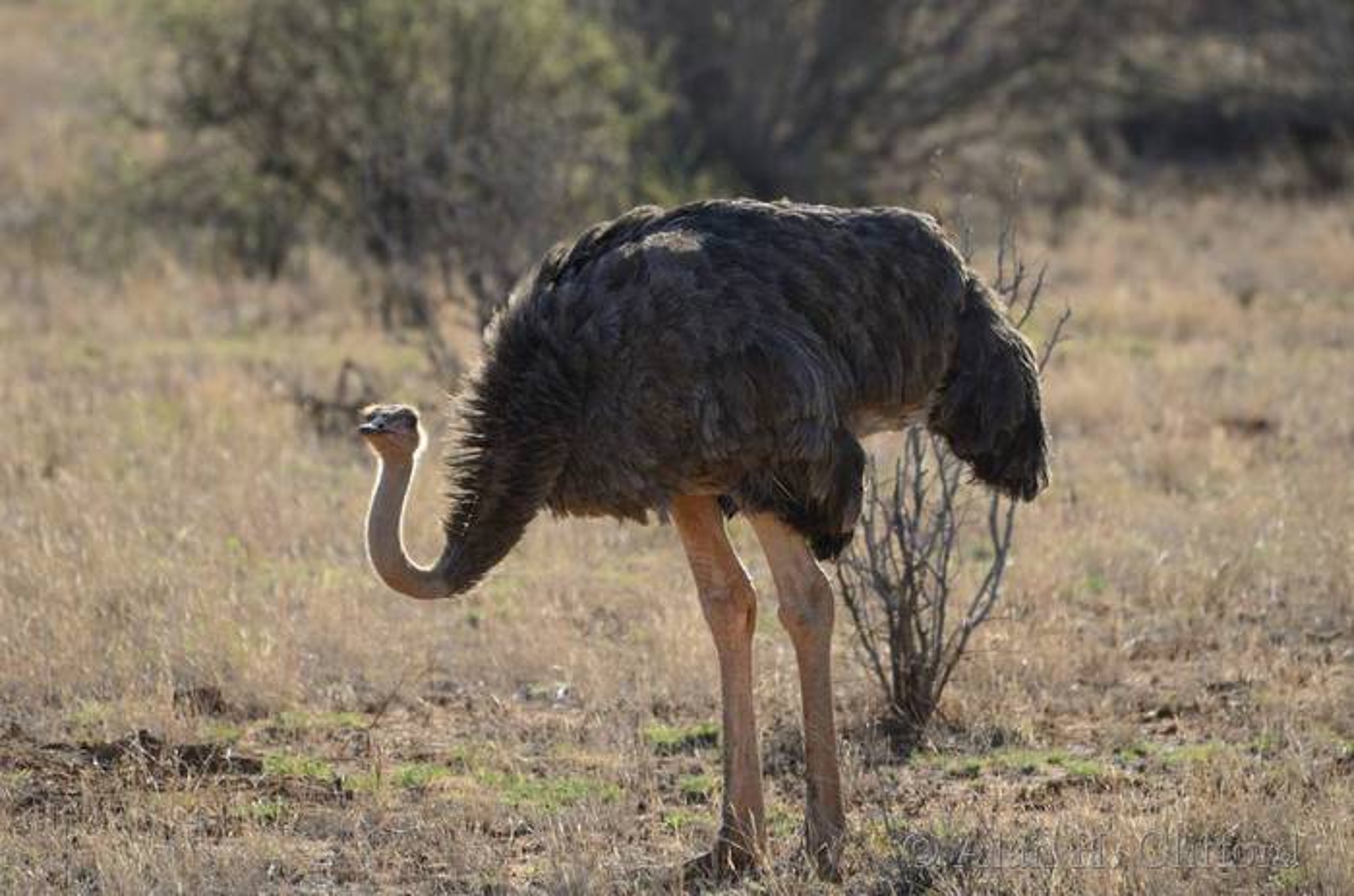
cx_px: 677
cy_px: 448
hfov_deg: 3.4
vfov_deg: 2.3
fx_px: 22510
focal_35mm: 600
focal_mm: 400
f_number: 5.6
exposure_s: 1/500
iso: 200
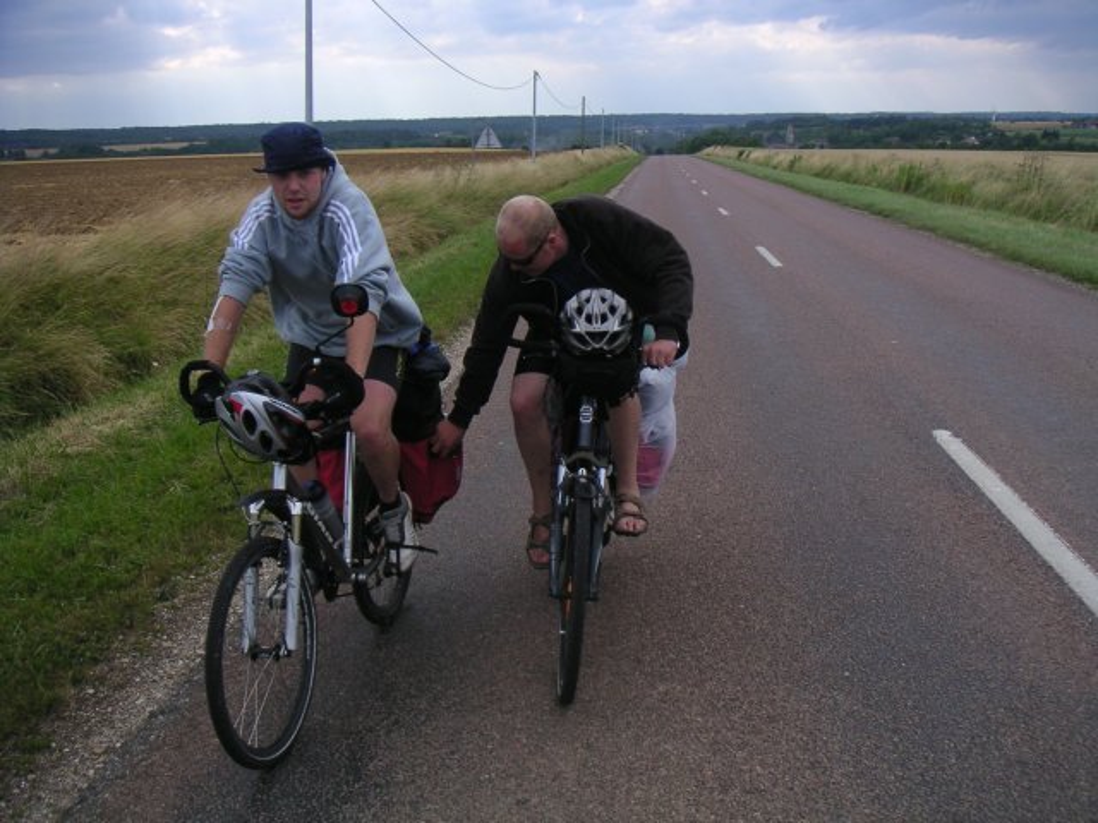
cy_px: 412
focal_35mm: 38
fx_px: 1205
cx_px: 549
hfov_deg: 49.0
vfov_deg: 37.7
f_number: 2.8
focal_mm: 6
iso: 50
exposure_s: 1/350
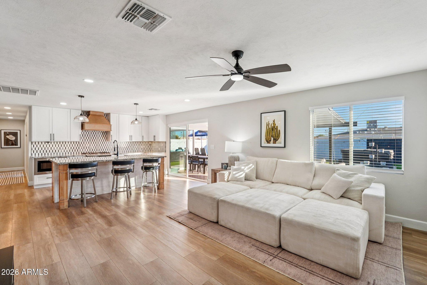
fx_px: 196
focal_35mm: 16
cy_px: 142
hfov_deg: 95.0
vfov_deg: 72.0
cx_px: 214
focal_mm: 16.5
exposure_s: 1/50
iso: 400
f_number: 8
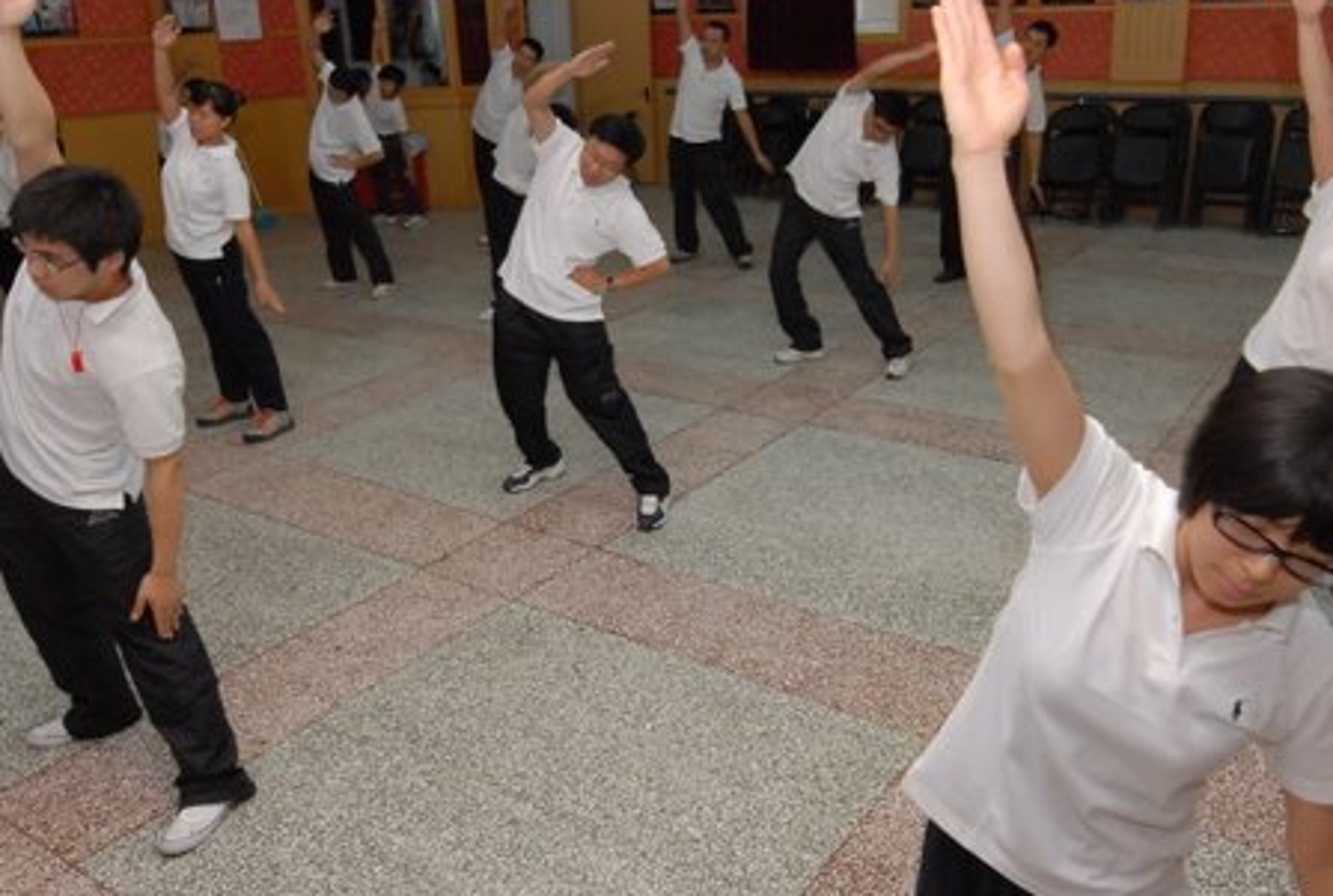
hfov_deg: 61.7
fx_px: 1113
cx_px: 714
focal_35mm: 30
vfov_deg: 43.6
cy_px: 369
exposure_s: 1/60
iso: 1000
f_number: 7.1
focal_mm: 14
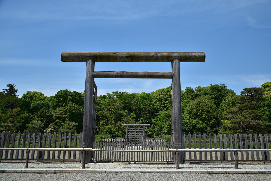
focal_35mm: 30
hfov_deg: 61.9
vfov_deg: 43.6
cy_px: 90
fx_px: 226
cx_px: 136
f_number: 8
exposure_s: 1/320
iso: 100
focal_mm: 30
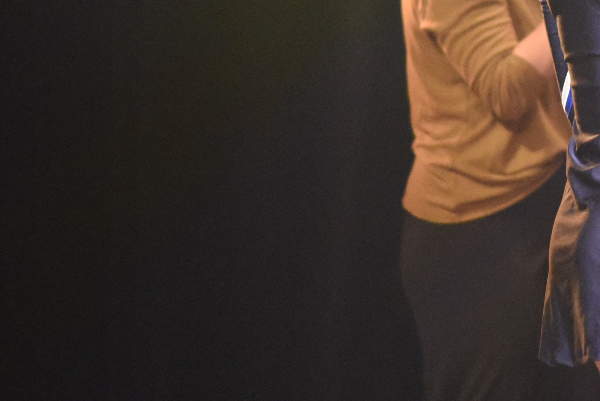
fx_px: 11970
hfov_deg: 2.9
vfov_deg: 1.9
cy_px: -42
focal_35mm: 718
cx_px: 710
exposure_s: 1/320
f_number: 4.5
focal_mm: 300
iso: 10000
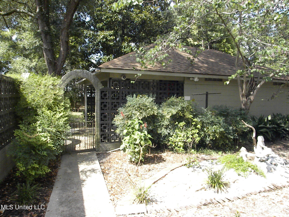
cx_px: 144
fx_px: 217
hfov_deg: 67.3
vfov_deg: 53.1
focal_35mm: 26
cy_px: 108
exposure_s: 1/367
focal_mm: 4.6
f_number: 8
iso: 640
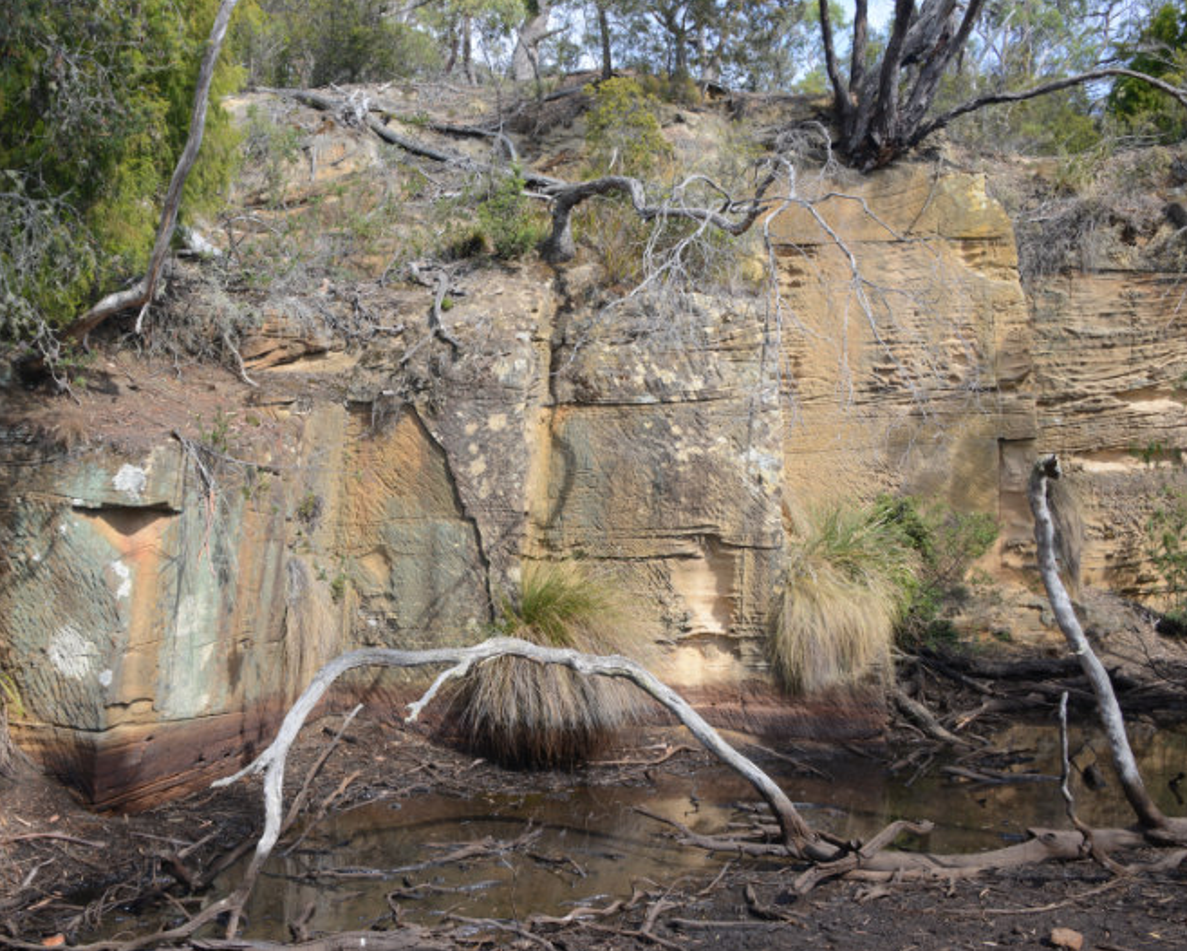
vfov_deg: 45.8
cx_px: 502
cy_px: 474
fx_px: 1125
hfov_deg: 55.4
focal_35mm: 32
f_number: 11
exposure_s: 1/160
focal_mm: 28
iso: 320
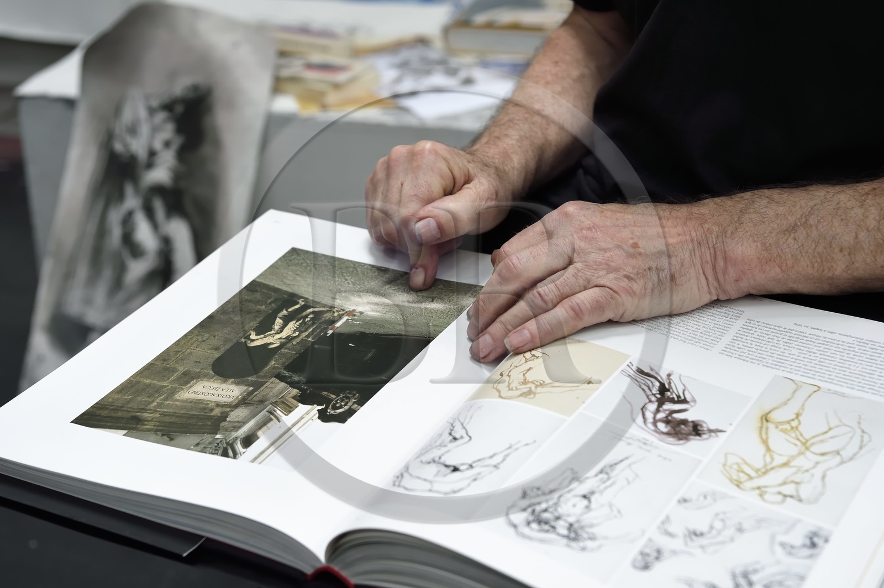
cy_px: 294
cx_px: 442
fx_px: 1423
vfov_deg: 23.3
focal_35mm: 58
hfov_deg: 34.5
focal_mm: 58
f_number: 6.3
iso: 800
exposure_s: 1/125
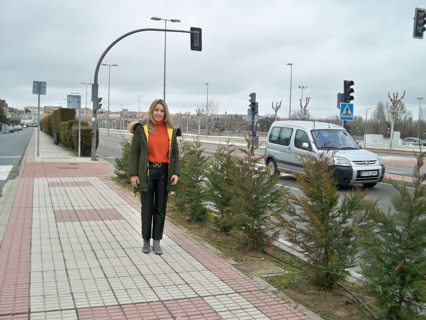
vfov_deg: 38.7
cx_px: 213
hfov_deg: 50.1
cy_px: 160
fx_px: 455
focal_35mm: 37
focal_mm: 7.9
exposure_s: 1/320
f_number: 3.1
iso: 100
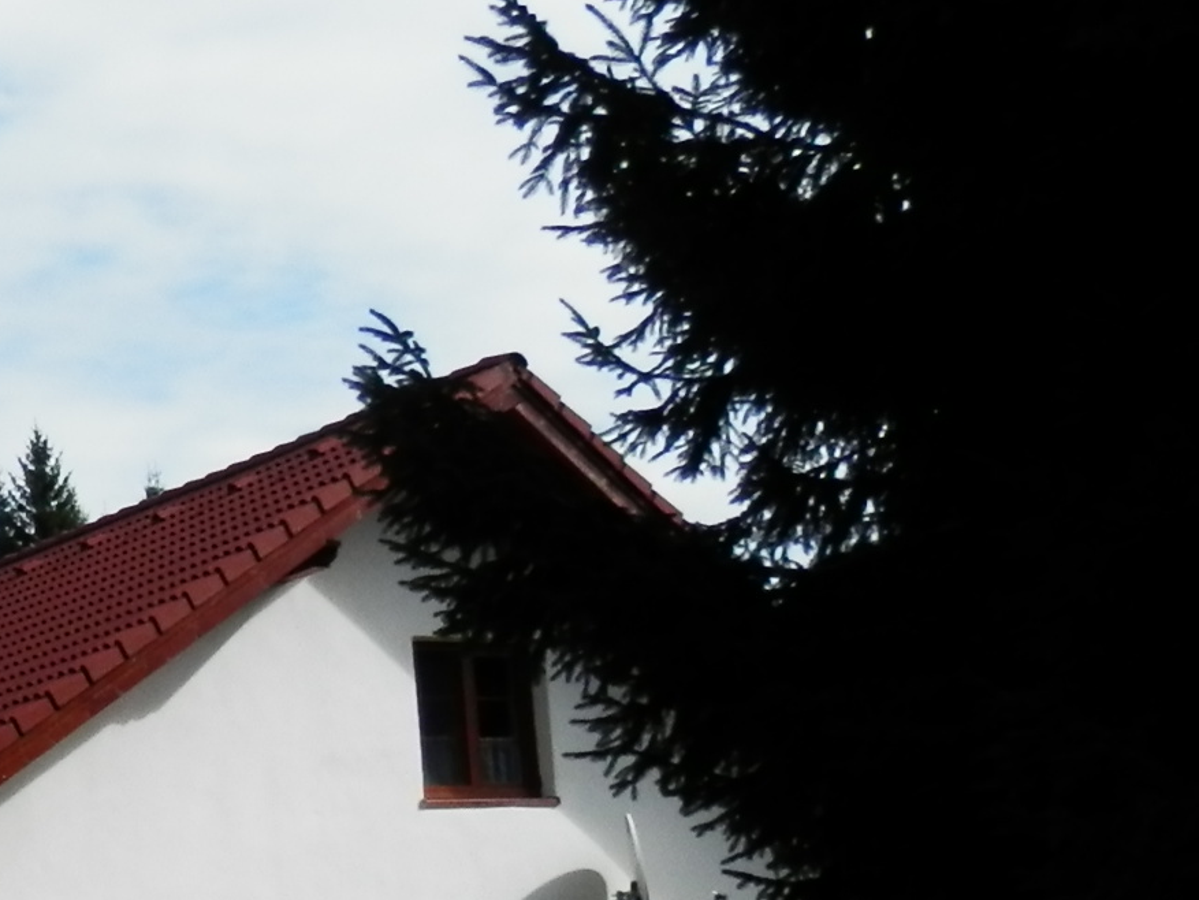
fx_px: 3222
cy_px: 730
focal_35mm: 93
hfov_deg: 19.7
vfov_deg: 15.8
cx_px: -261
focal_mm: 4.5
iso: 80
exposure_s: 1/200
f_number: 8.7
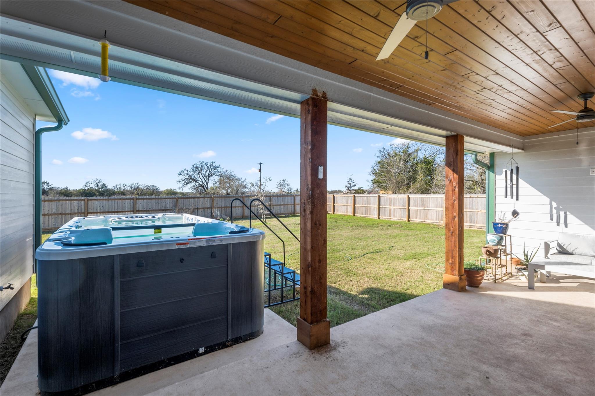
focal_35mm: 16
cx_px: 298
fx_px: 264
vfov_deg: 73.7
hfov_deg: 96.7
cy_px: 198
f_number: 8
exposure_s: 1/100
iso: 250
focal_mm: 16
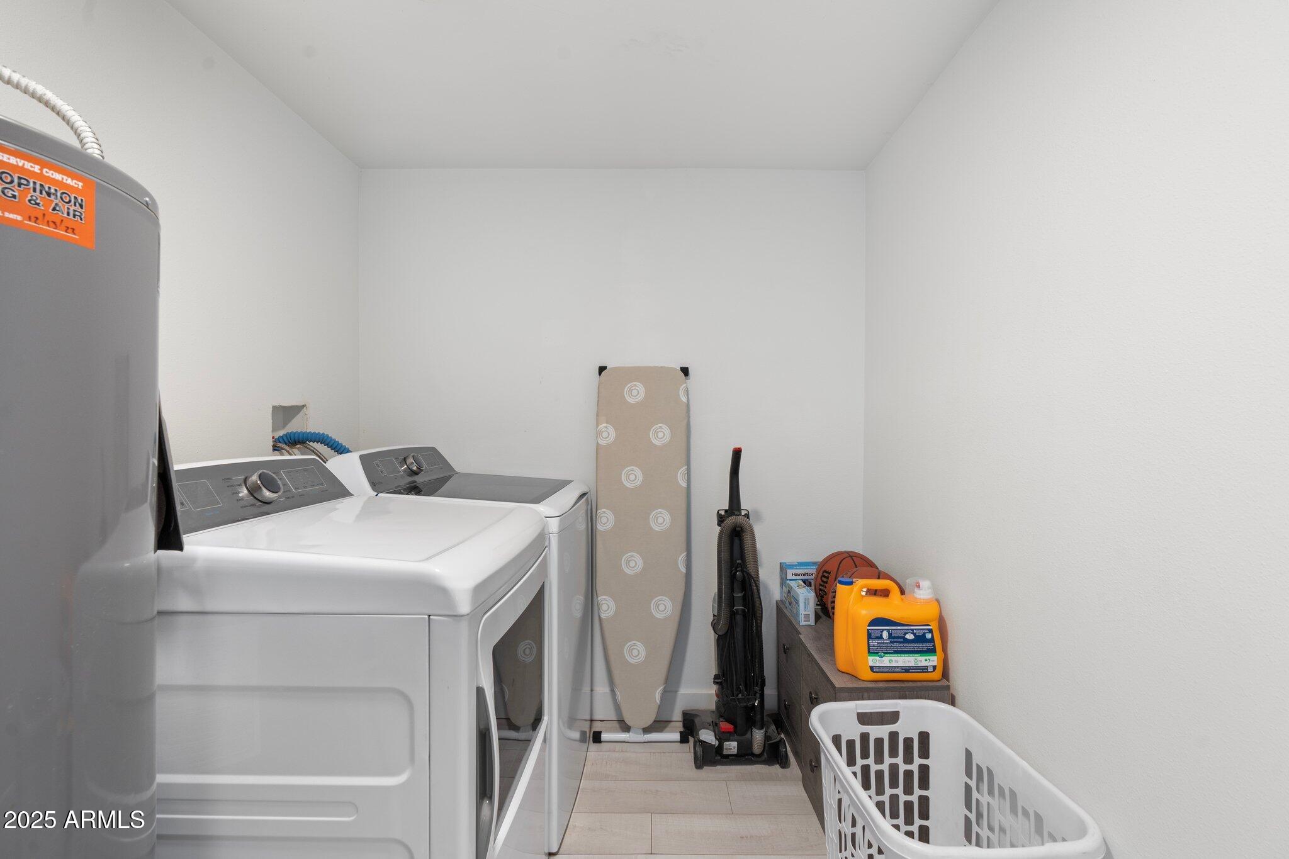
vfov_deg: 73.7
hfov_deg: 96.7
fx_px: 573
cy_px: 430
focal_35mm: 16
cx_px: 644
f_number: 8
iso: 500
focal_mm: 16
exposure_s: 1.3
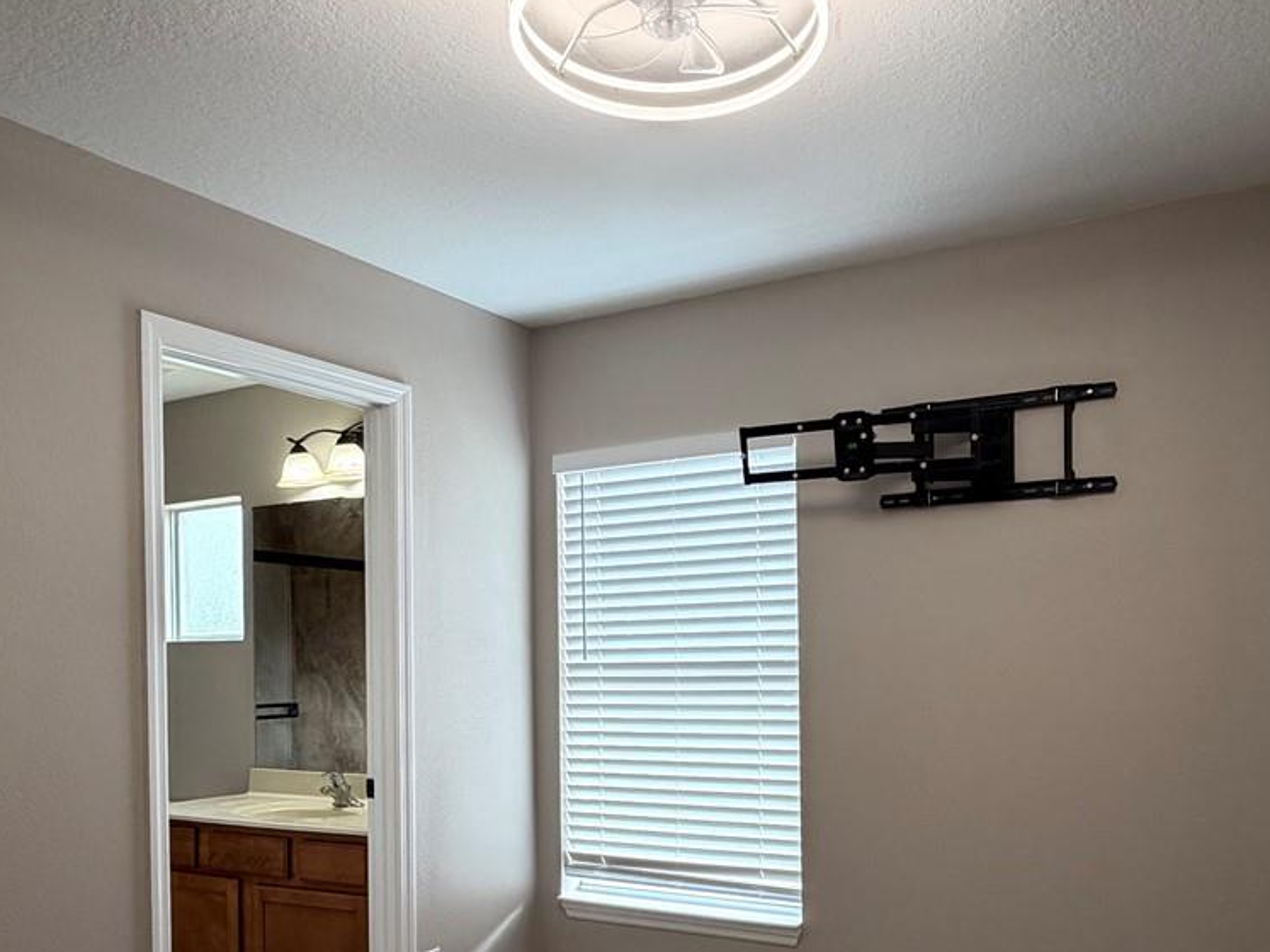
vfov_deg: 45.6
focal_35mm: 30
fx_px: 1100
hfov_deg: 59.8
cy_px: 677
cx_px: 716
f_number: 2.2
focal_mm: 2.22
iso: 125
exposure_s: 1/120
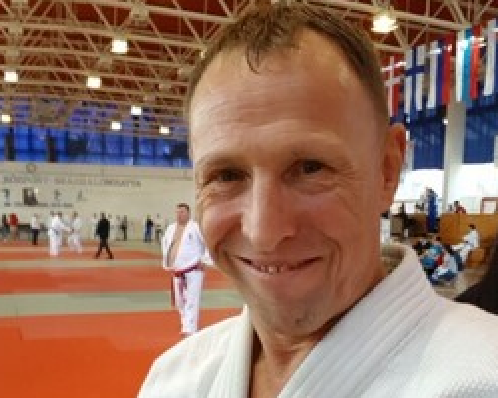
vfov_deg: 36.0
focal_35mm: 39
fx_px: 575
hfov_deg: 46.8
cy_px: 356
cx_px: 239
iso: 64
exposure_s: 1/50
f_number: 1.7
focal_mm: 2.95
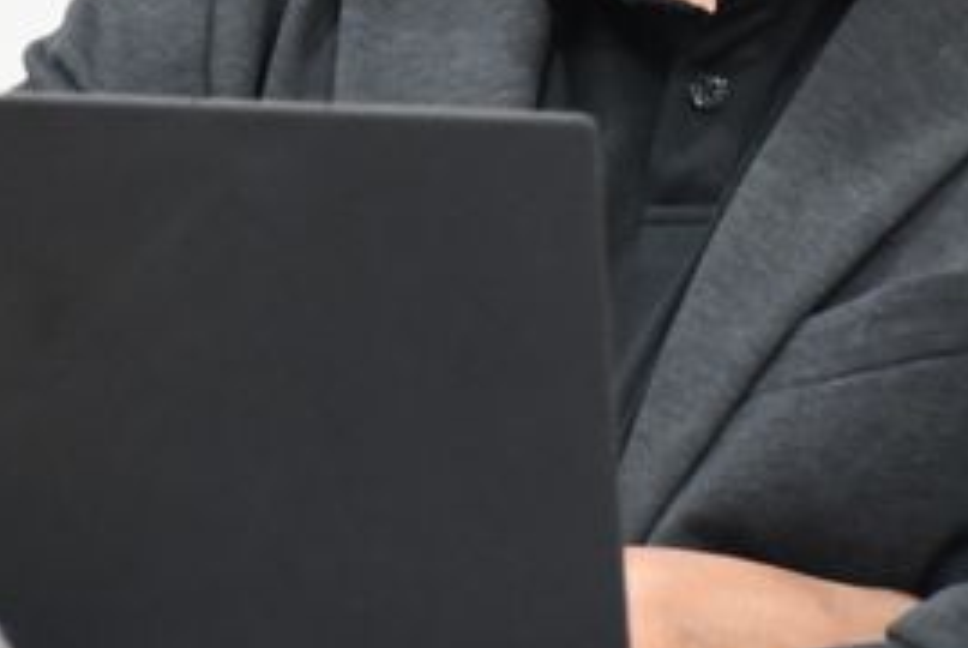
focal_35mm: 882
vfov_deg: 1.6
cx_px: 479
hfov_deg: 2.3
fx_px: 23741
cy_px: -23
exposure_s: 1/50
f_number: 6
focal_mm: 155
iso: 4500
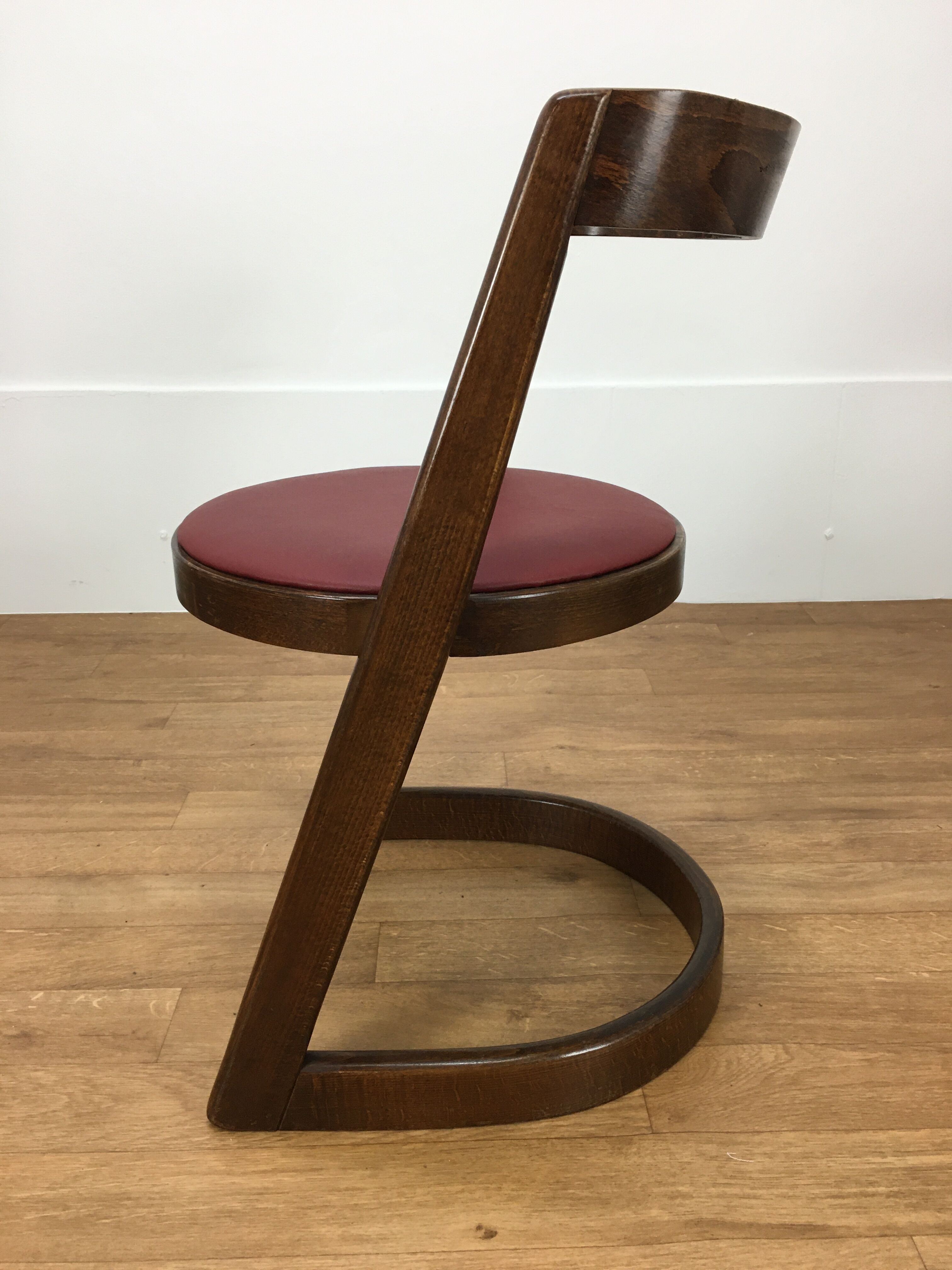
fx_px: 1063
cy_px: 635
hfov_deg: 48.2
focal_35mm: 29
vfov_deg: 61.7
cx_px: 476
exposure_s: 1/33
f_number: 2.2
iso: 50
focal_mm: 4.15
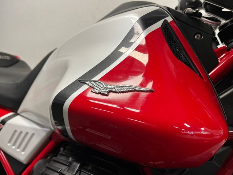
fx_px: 175
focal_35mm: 26
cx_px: 116
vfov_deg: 53.1
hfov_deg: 67.3
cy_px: 88
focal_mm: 5.1
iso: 125
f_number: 1.6
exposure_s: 1/100
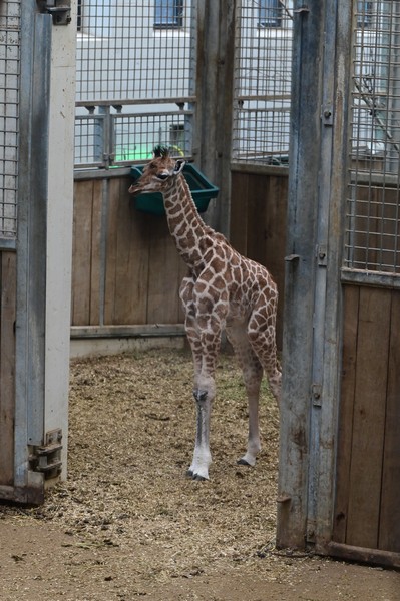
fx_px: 2337
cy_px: 300
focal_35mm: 140
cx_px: 200
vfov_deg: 14.7
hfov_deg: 9.8
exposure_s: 1/80
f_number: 5.6
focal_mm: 140
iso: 4000
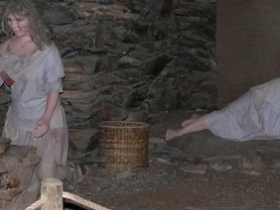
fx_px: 753
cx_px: 231
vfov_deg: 15.9
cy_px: 69
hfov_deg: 20.8
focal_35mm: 93
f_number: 2.8
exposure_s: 1/30
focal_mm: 7.4
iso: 400
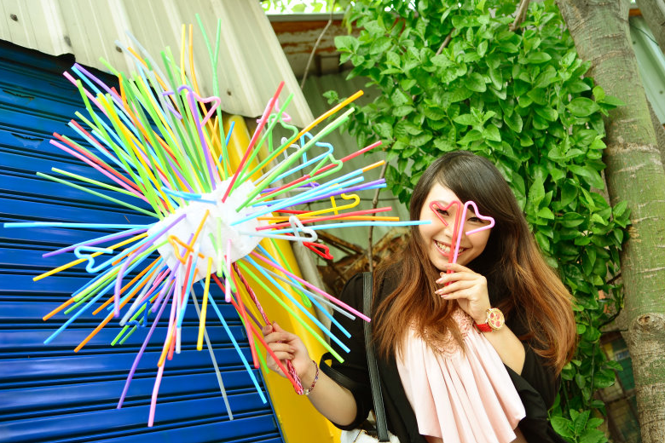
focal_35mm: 43
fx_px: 794
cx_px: 330
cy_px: 218
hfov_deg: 45.4
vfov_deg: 31.2
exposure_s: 1/125
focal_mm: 28
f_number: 2.8
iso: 100
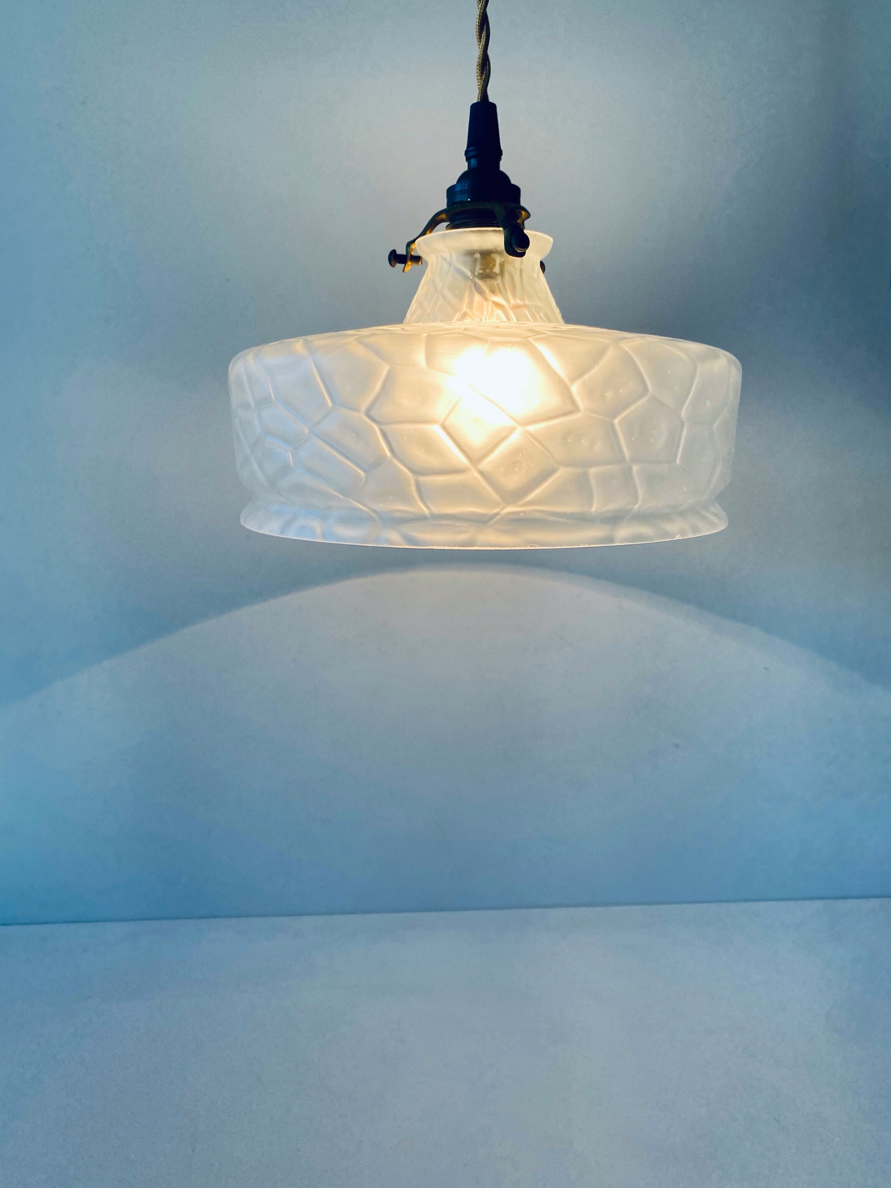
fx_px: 892
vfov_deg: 67.3
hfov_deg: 53.1
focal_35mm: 26
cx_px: 446
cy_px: 594
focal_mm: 4.25
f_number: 1.8
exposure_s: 1/213
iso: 32
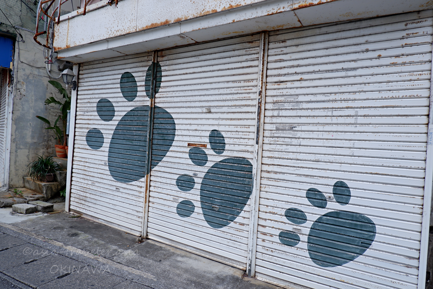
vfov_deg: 55.1
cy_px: 144
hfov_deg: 76.1
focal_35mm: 23
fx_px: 277
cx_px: 216
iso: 200
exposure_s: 1/320
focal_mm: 15
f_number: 8
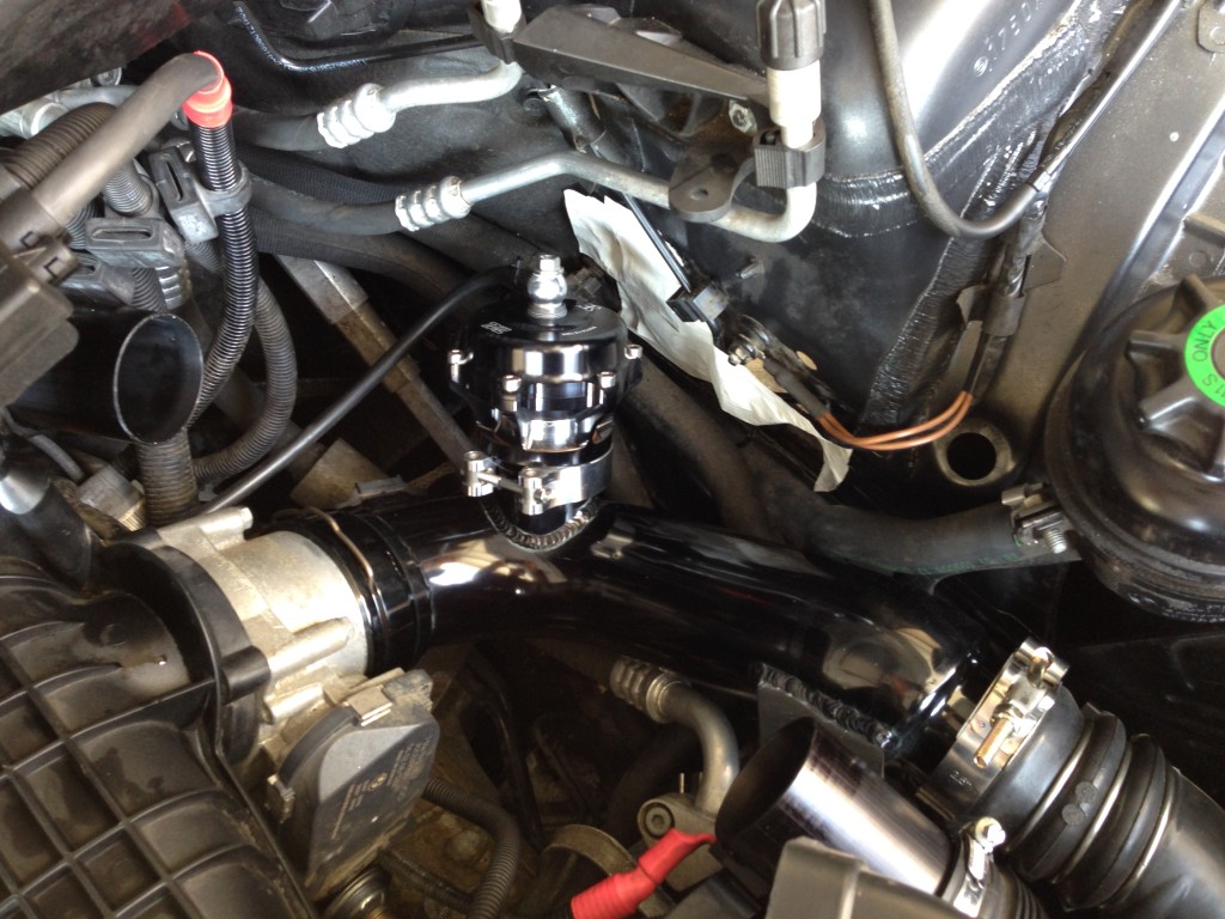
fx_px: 1168
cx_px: 612
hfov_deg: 55.4
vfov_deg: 42.9
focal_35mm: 33
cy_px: 460
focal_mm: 4.12
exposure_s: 1/20
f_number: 2.4
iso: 80
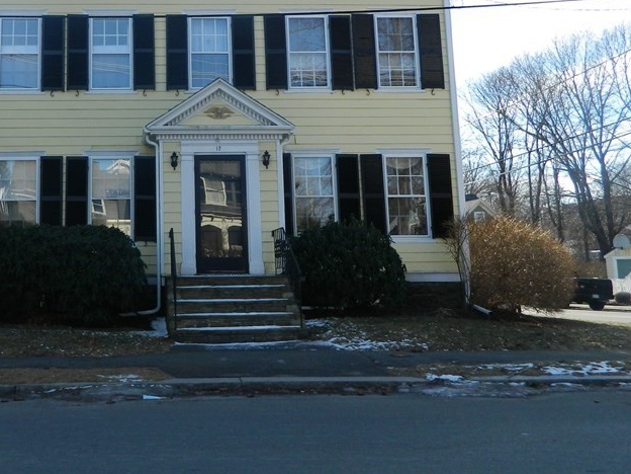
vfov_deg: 34.7
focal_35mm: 41
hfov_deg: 44.2
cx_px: 157
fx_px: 747
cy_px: 151
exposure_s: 1/500
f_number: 3.1
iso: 80
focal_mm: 4.5
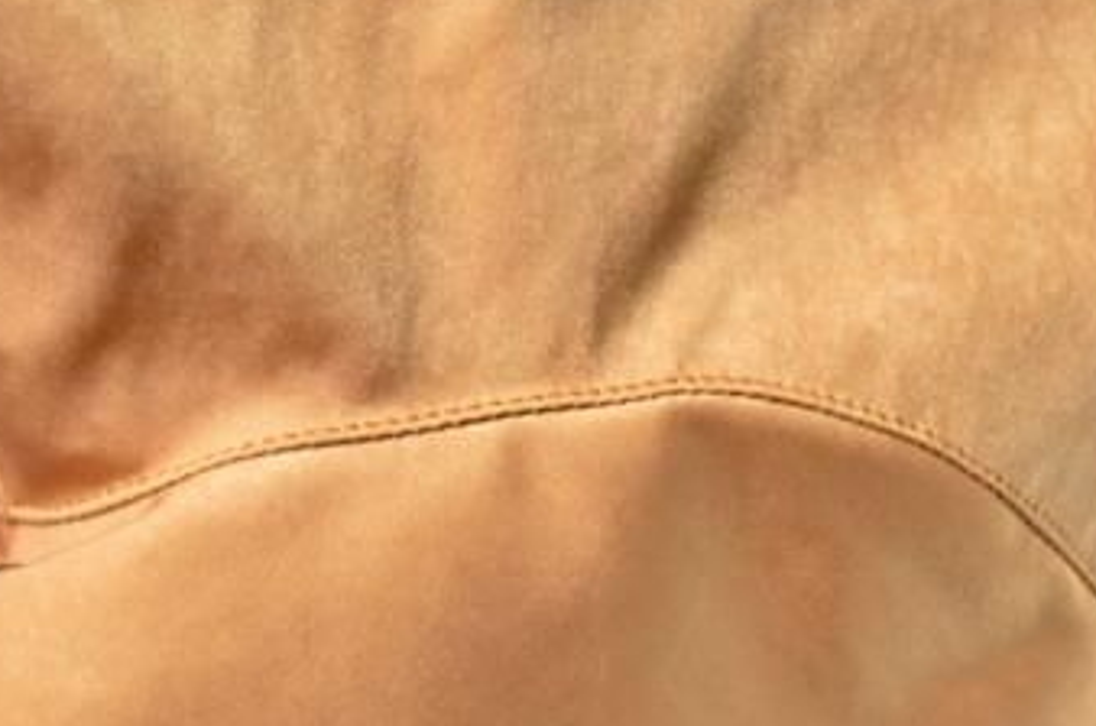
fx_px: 4315
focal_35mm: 142
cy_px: 399
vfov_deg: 9.6
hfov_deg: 14.5
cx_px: 626
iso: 800
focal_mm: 40
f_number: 3.2
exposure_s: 1/40
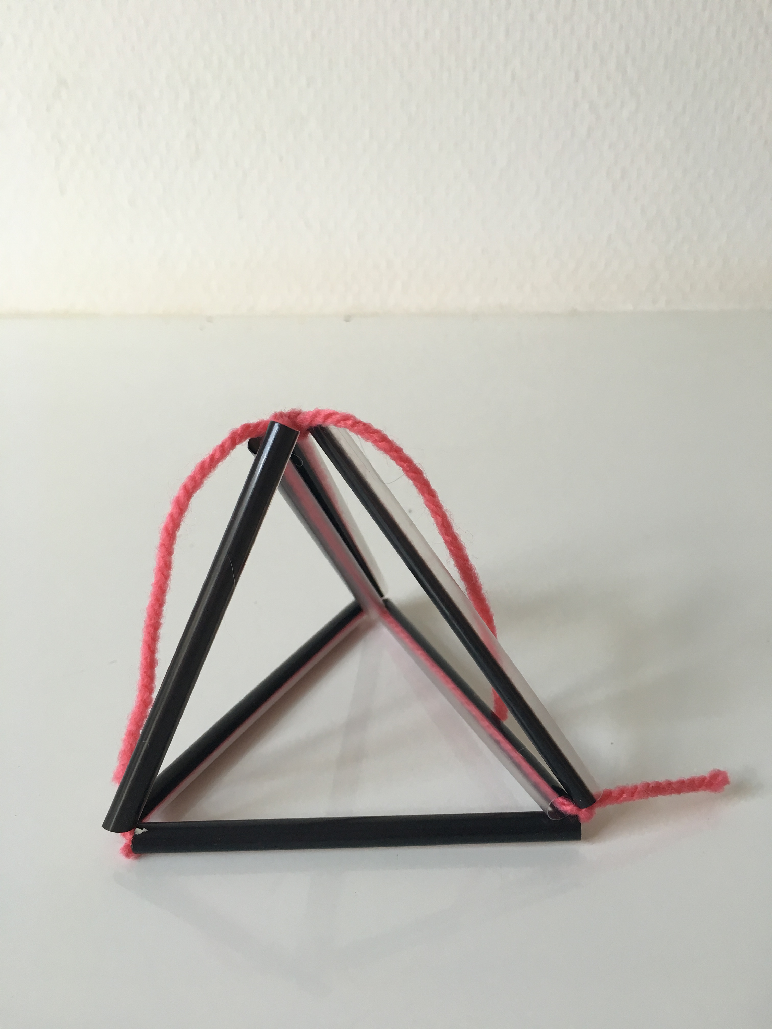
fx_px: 862
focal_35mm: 29
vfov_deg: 61.7
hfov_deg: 48.2
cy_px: 514
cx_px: 386
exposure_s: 1/33
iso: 64
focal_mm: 4.15
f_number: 2.2
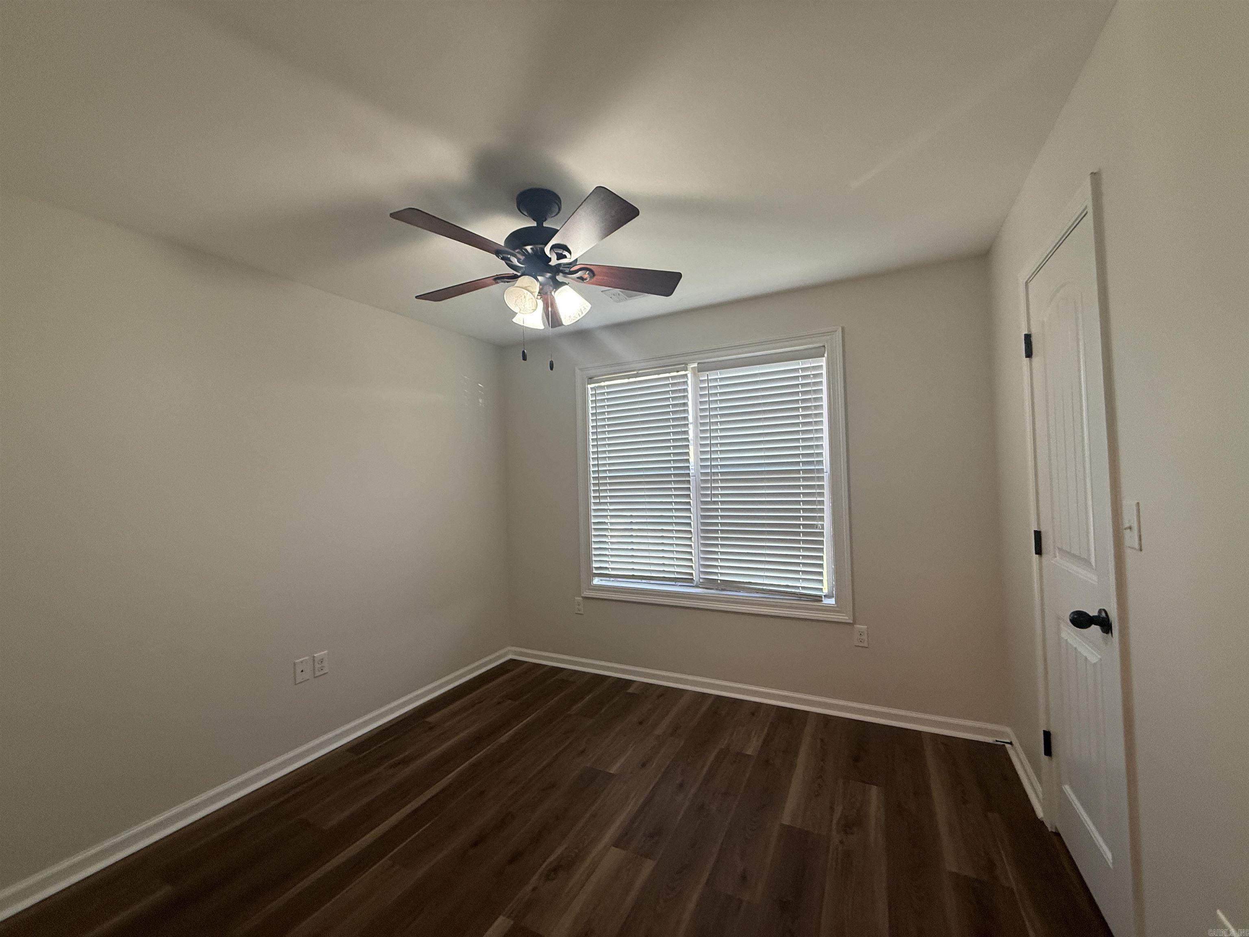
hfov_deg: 102.1
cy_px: 468
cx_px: 624
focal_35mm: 14
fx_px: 505
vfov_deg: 85.7
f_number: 2.2
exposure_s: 1/120
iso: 200
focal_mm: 2.22
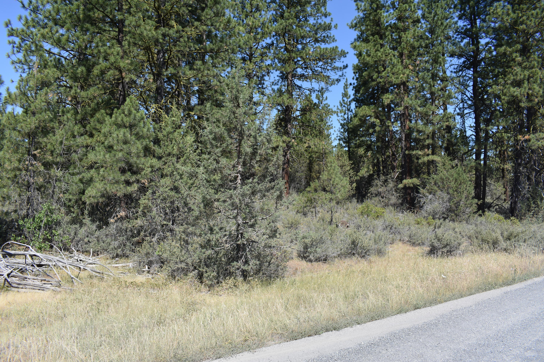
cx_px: 272
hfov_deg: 67.4
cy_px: 181
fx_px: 408
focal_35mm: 27
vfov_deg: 47.9
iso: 200
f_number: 8
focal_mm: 18
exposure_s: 1/500
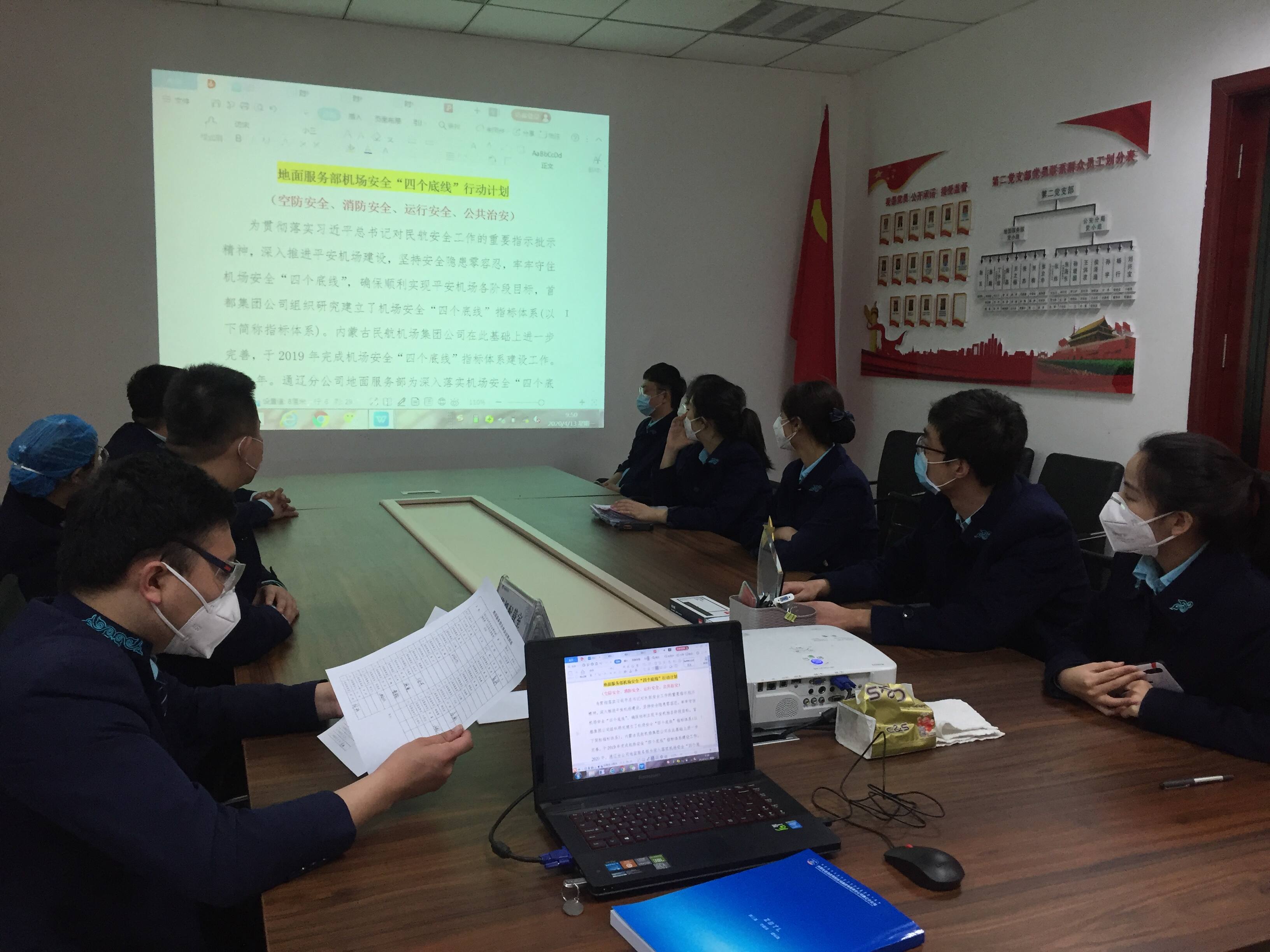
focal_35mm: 29
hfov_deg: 61.7
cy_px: 476
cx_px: 635
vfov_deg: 48.2
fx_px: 1064
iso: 64
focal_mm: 4.15
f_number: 2.2
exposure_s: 1/33
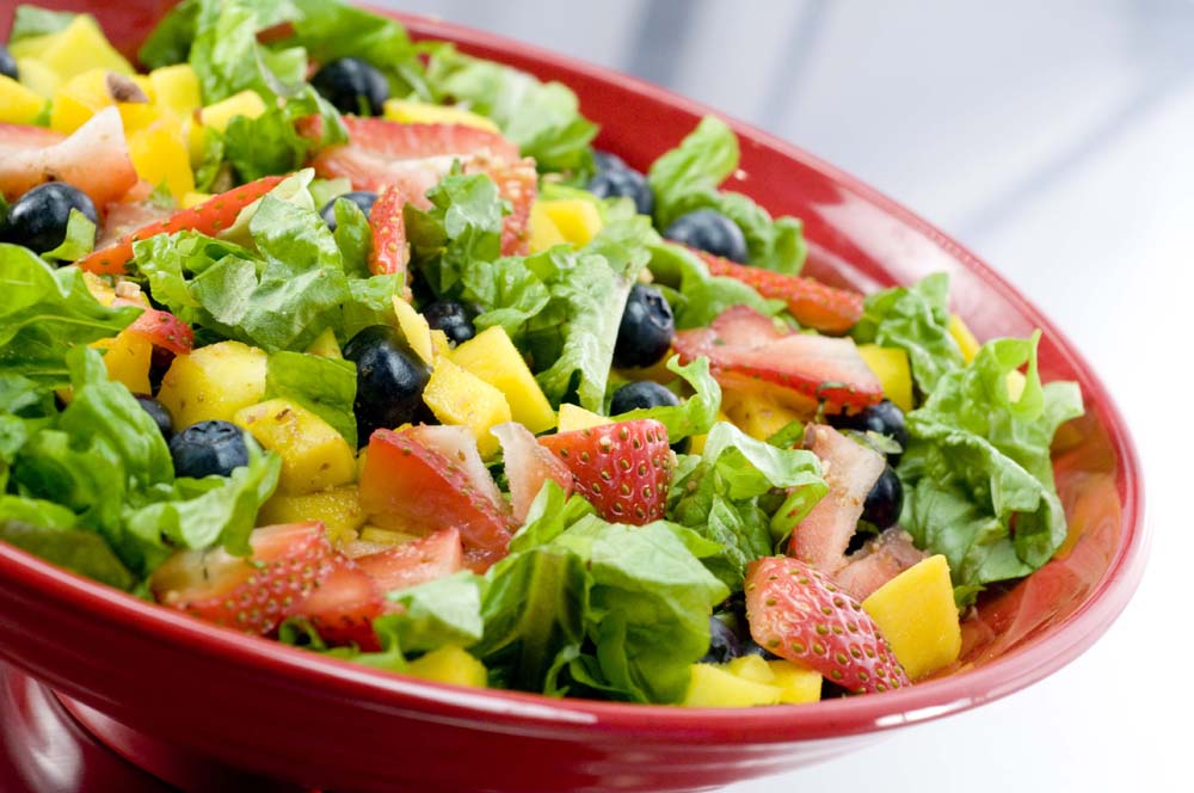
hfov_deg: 22.6
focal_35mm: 90
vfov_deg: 15.1
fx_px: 2981
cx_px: 597
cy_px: 396
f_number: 9
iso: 500
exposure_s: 1/125
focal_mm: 60
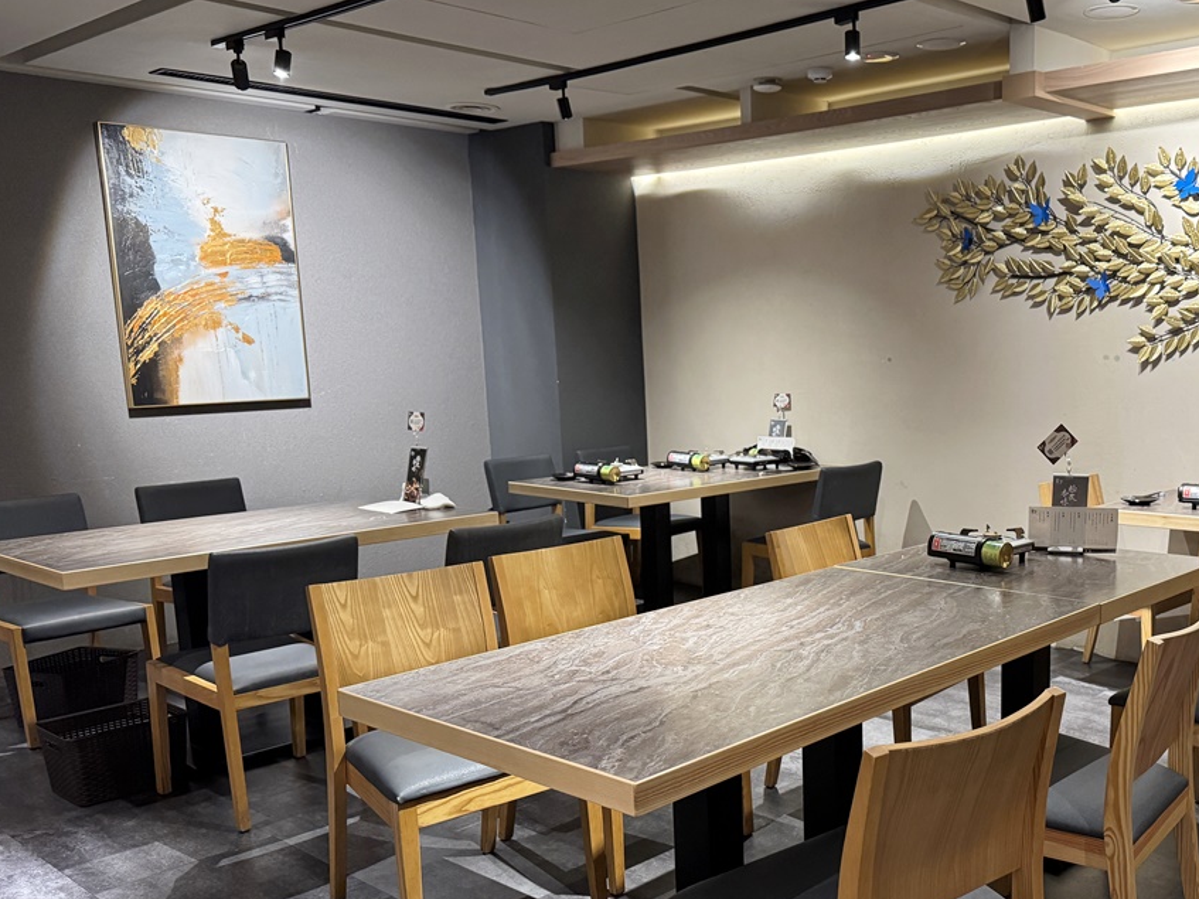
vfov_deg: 41.5
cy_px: 549
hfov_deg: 52.6
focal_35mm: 34
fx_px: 1177
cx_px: 832
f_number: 1.78
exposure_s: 1/60
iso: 500
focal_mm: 6.76
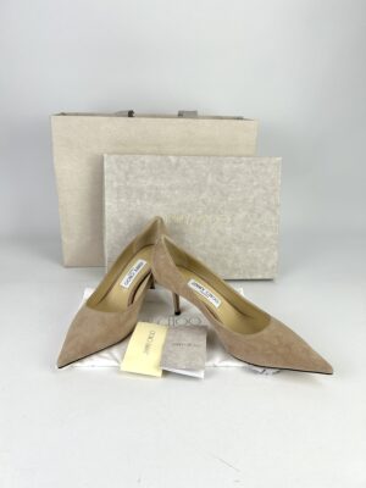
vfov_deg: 67.3
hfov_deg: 53.1
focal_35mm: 26
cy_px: 244
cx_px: 183
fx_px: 367
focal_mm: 5.7
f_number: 1.5
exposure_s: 1/302
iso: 50
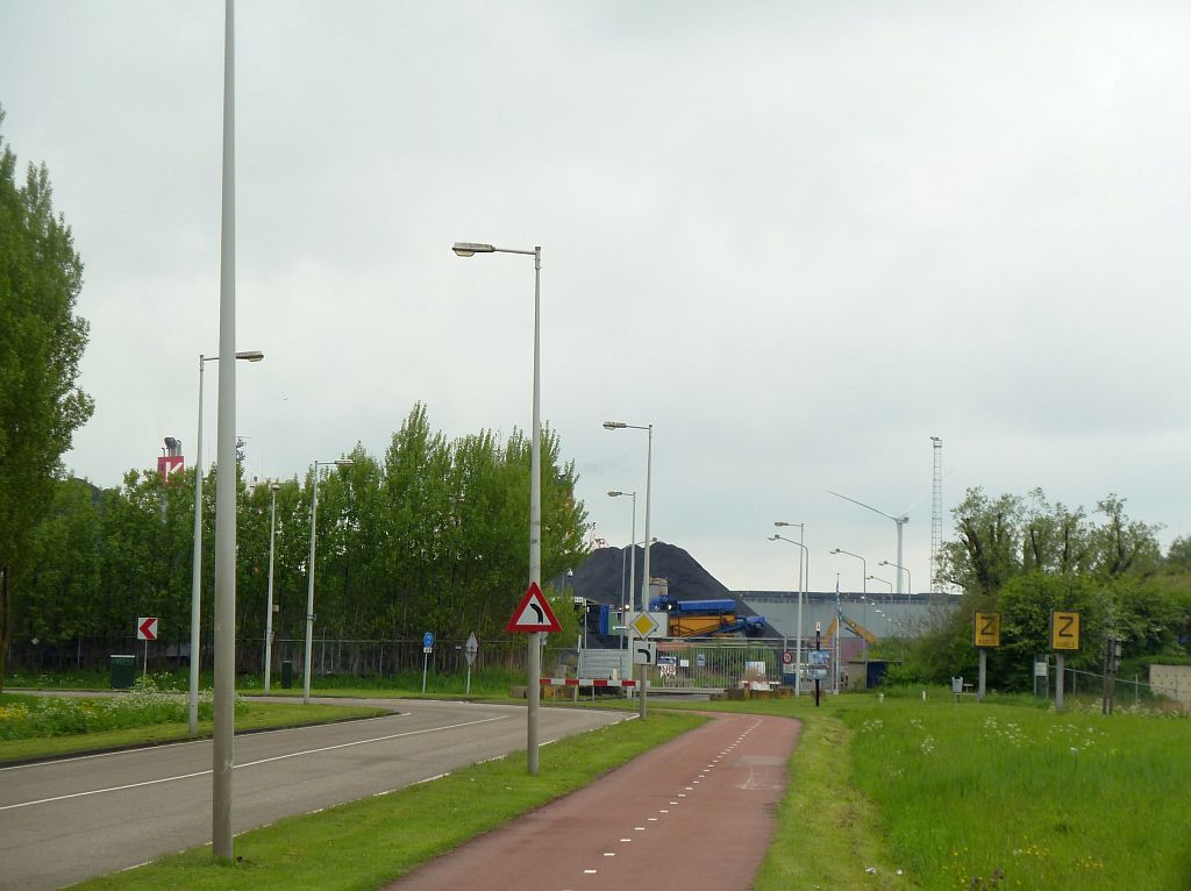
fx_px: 4090
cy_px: 446
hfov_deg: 16.6
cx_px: 596
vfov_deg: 12.4
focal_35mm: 119
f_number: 4.4
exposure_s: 1/100
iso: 80
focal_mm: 19.5
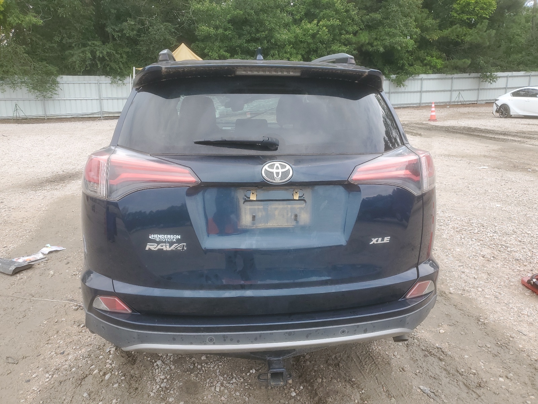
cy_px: 202
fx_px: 404
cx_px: 269
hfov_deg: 67.3
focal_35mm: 26
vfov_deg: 53.1
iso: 50
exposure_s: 1/435
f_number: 1.5
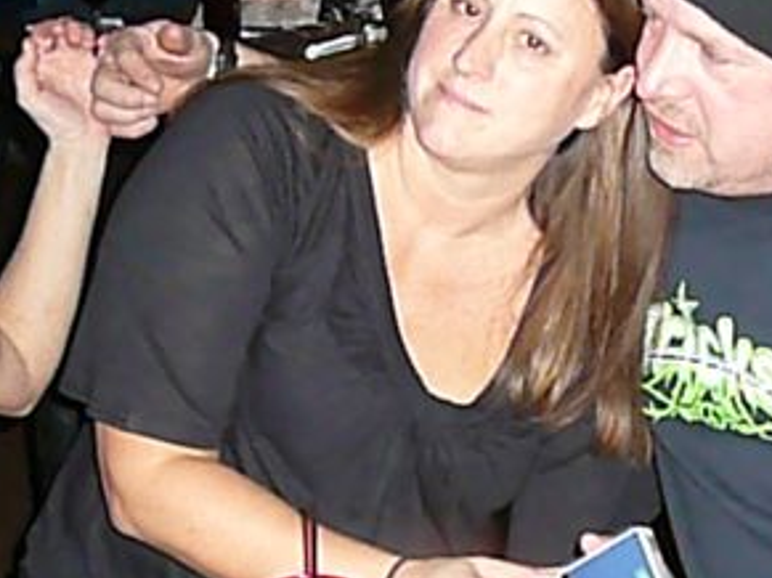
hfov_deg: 24.9
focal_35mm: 77
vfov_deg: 19.1
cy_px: 262
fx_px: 1717
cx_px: 631
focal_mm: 5.2
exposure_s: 1/30
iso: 800
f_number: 2.8
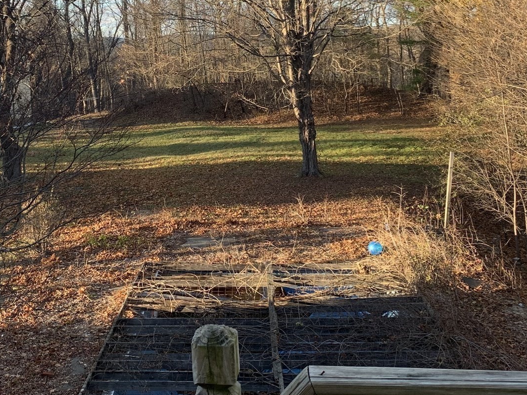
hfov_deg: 37.8
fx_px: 761
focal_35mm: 50
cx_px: 178
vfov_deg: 28.6
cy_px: 90
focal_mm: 4.25
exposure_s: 1/404
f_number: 1.8
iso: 25
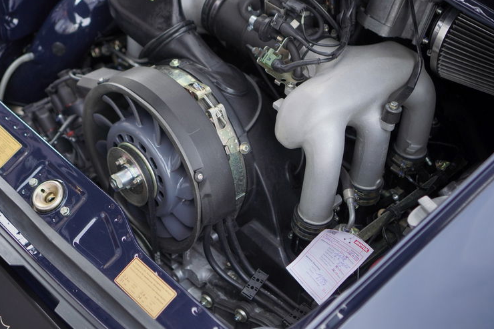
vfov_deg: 24.8
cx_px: 242
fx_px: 748
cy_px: 163
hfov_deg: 36.6
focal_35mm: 55
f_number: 2.2
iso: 400
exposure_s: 1/1000
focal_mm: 35
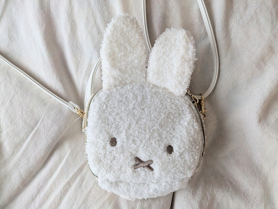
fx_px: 217
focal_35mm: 27
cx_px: 139
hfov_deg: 65.3
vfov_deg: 51.4
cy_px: 104
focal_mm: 4.38
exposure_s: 1/120
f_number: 1.73
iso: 399
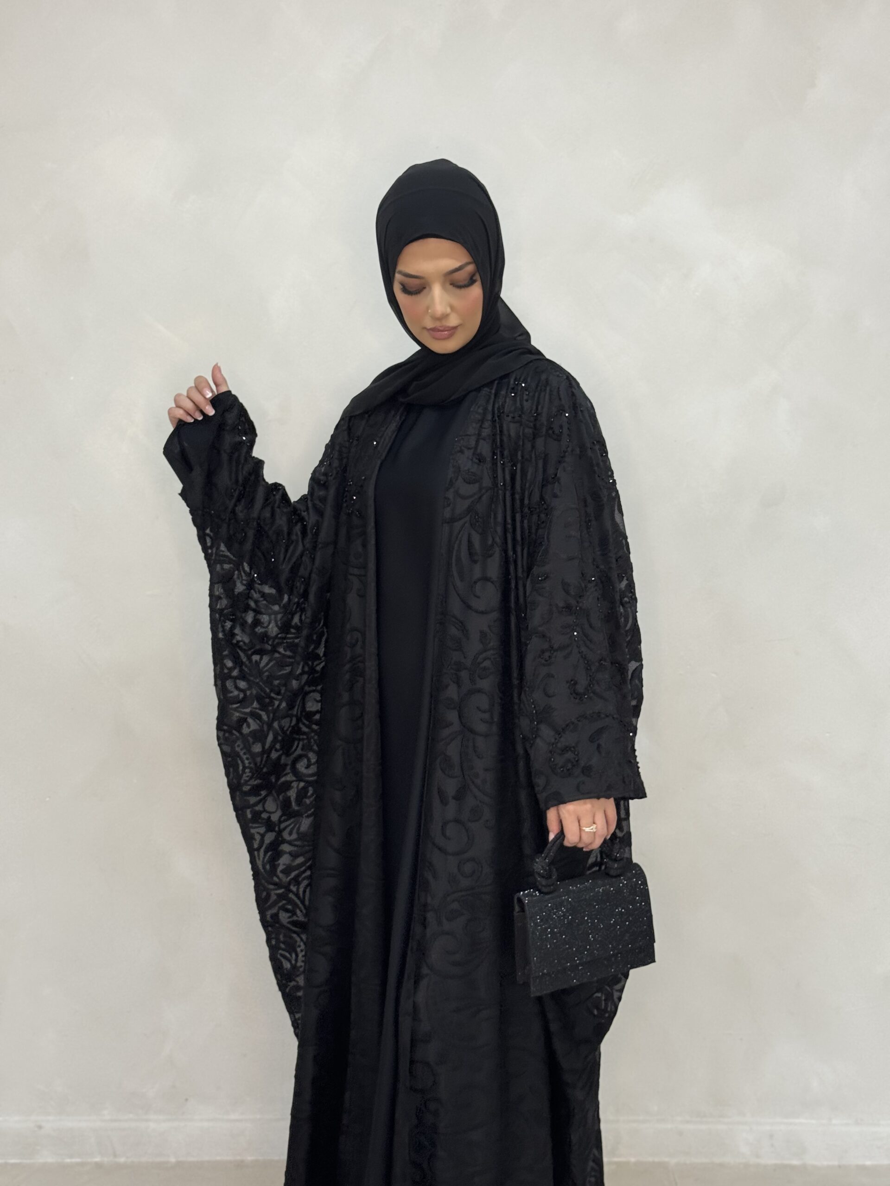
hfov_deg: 30.3
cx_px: 445
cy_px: 593
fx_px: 1645
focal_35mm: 48
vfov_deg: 39.7
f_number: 1.78
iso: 80
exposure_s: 1/121
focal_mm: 6.76
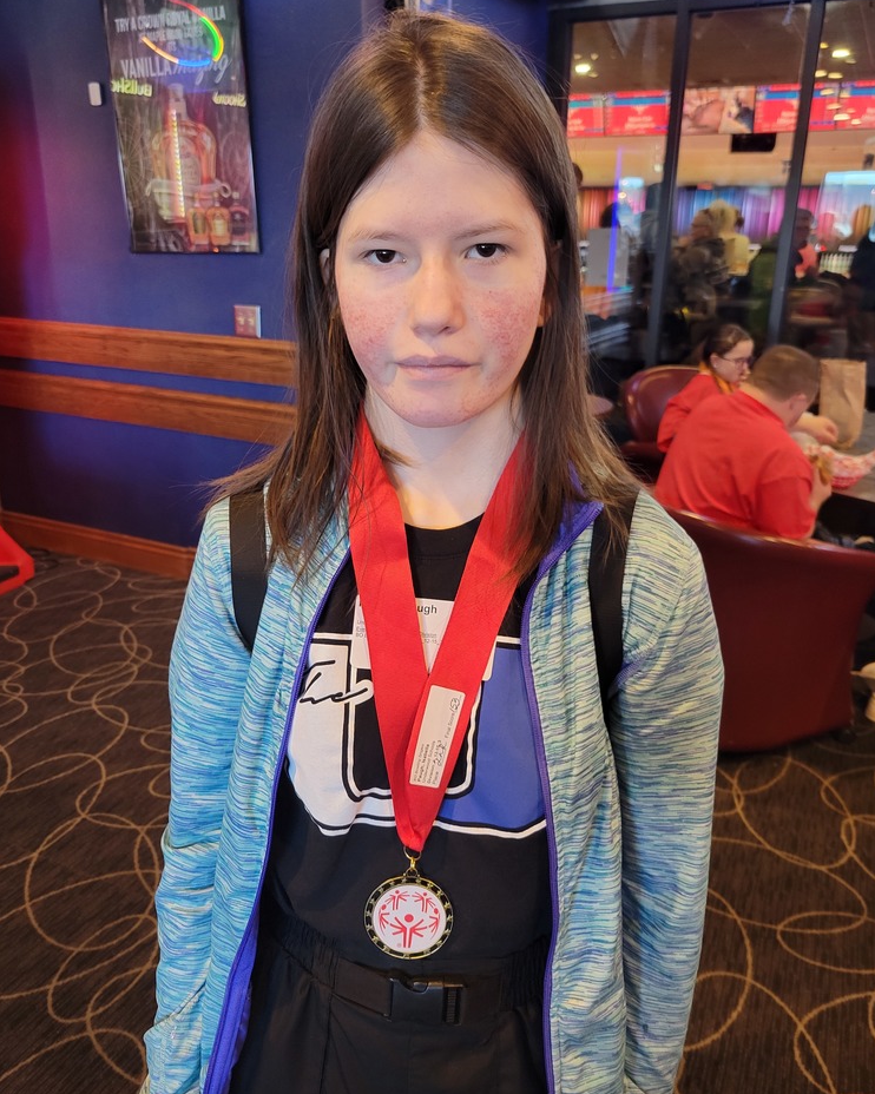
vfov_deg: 62.2
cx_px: 433
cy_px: 532
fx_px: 907
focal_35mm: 28
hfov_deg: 51.5
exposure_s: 1/40
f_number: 1.8
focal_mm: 5.4
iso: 400
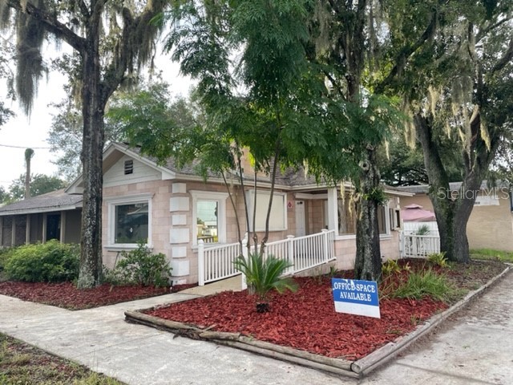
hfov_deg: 67.3
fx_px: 385
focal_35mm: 26
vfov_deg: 53.1
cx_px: 256
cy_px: 192
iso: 32
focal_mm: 4.2
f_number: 1.6
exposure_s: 1/590
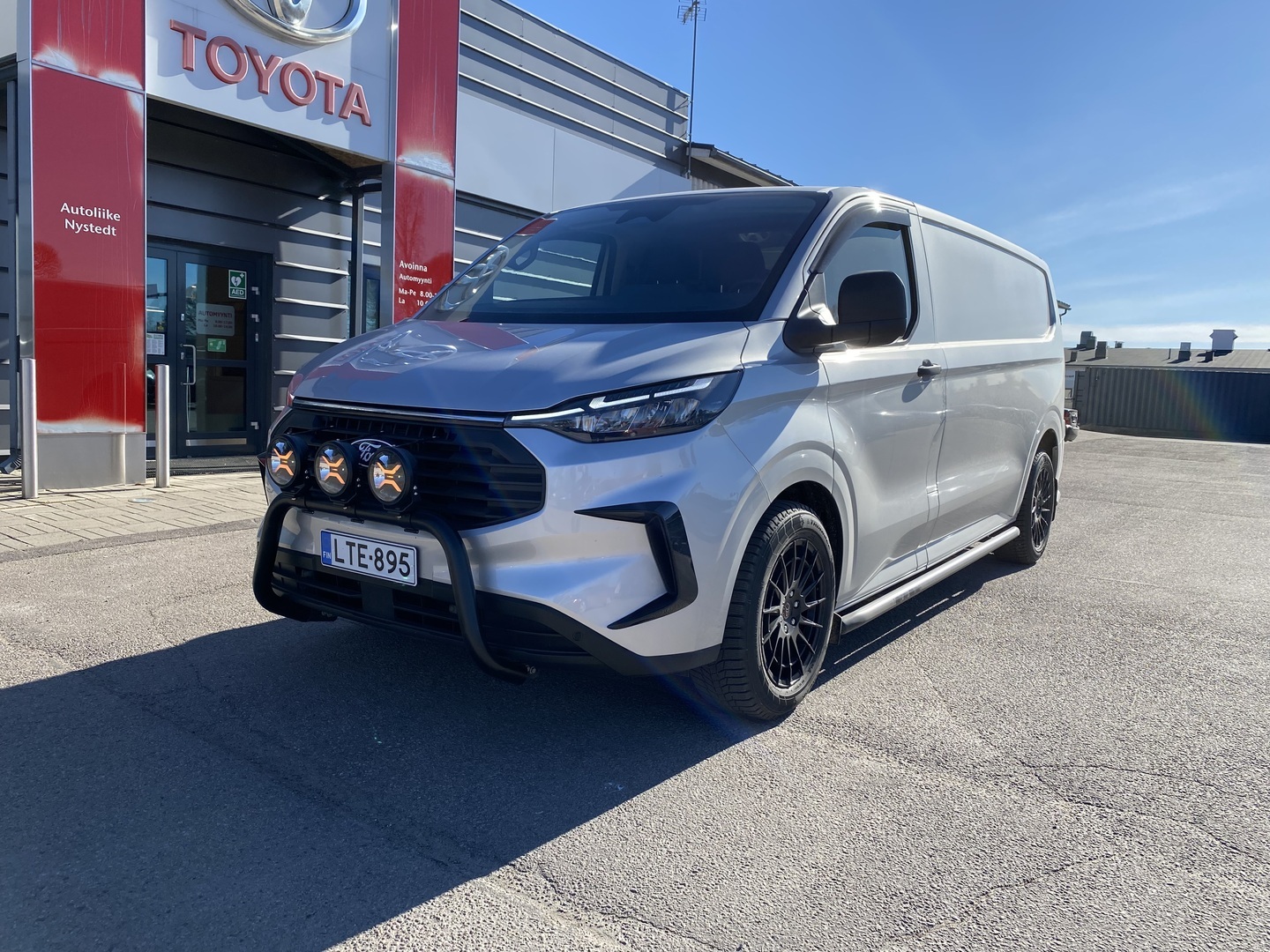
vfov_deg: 53.1
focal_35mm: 26
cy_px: 476
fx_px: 954
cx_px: 635
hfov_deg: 67.3
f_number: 1.8
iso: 32
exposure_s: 1/2463
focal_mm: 4.25
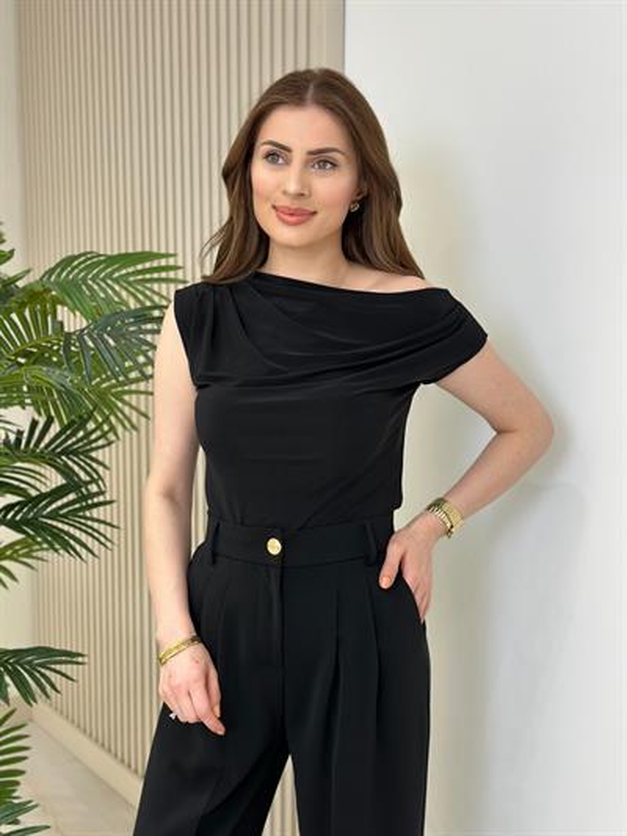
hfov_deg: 30.3
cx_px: 314
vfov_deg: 39.6
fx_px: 1159
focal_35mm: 48
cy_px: 418
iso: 64
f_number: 1.78
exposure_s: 1/100
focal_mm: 6.86
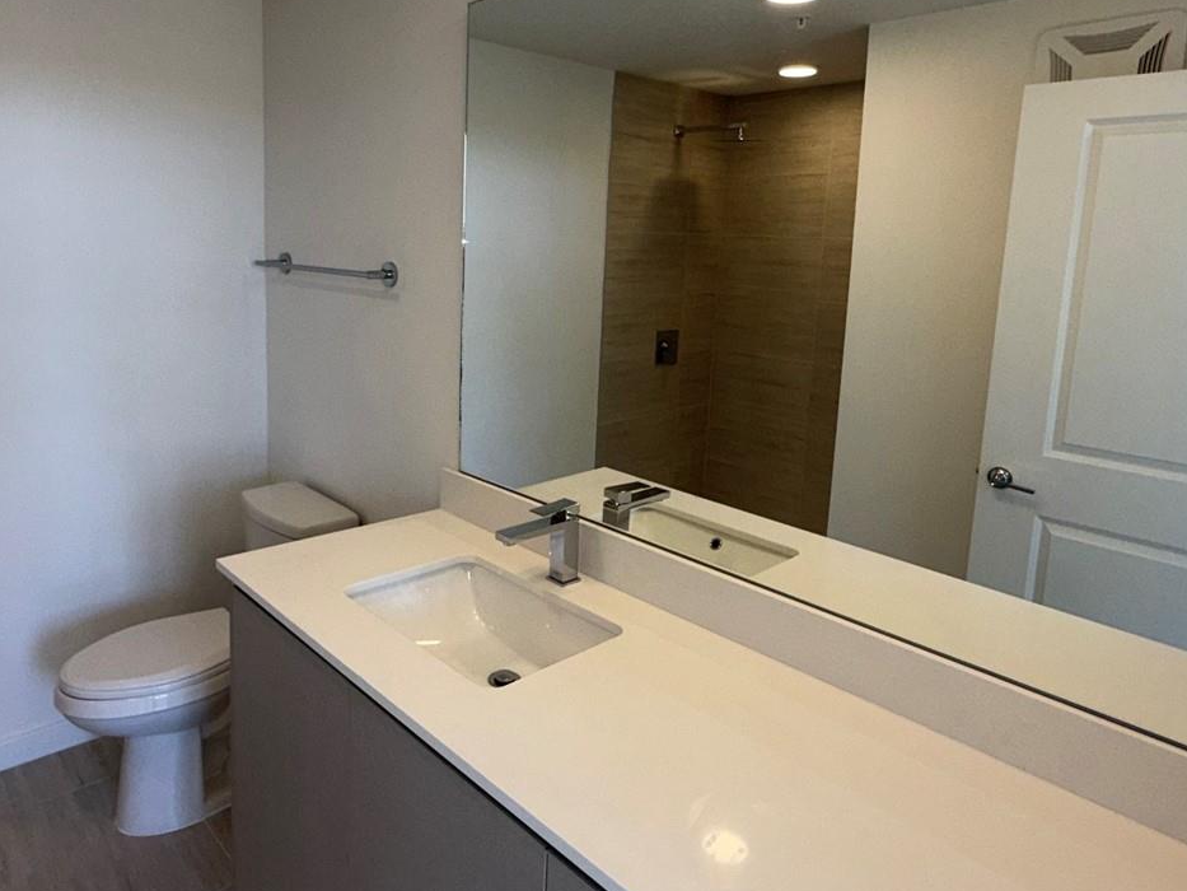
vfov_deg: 56.4
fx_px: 823
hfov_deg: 71.4
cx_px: 527
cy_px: 359
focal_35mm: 24
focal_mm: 2.22
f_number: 2.2
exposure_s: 1/122
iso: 64
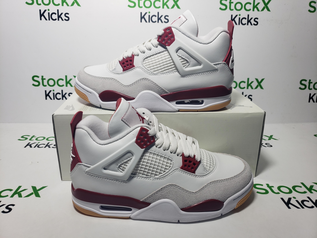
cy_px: 119
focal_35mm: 26
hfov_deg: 67.3
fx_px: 238
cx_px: 158
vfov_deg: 53.1
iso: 50
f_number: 1.5
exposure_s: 1/543
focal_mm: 4.3
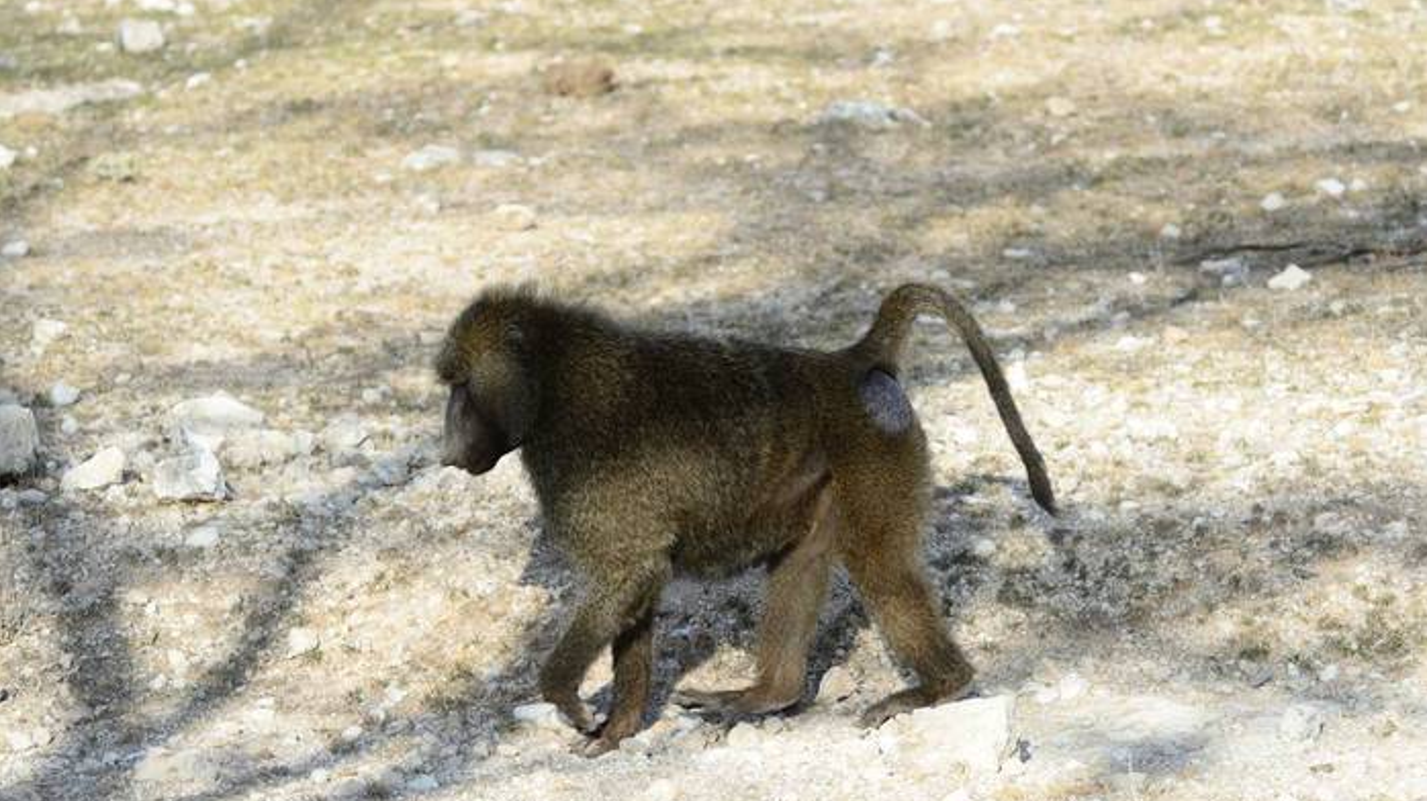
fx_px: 9816
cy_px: 402
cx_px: 714
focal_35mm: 260
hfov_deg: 8.3
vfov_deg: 4.7
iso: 200
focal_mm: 165
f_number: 5
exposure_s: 1/640
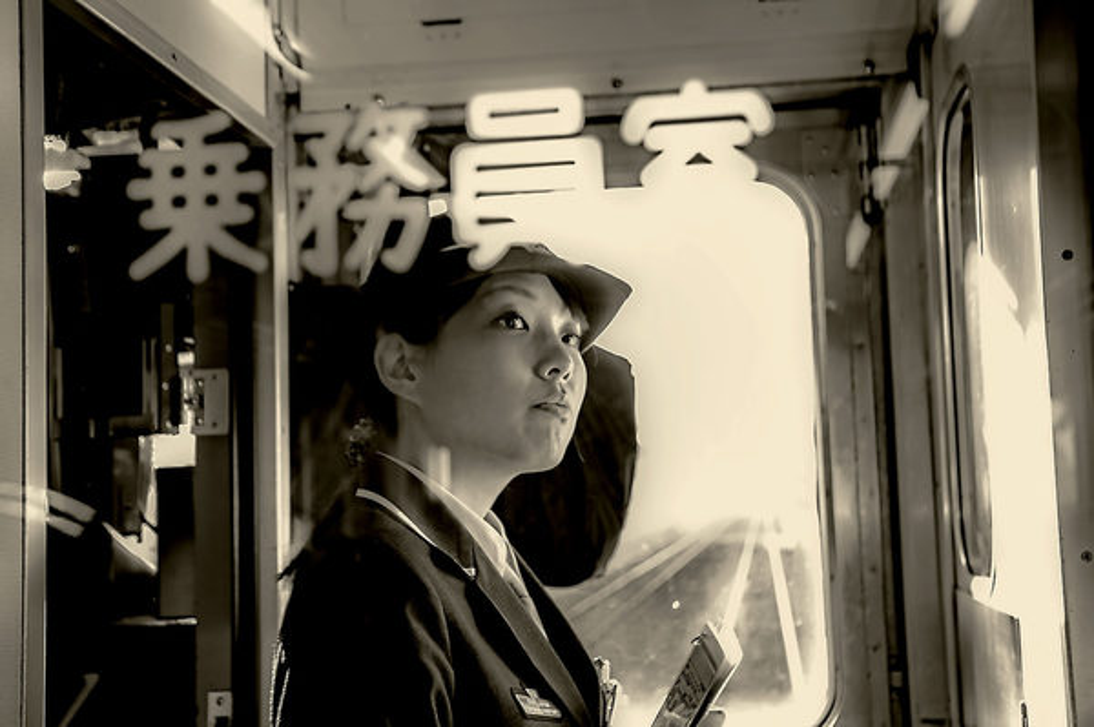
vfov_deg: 27.5
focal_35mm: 49
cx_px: 547
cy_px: 364
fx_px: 1488
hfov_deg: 40.4
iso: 800
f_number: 3.5
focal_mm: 33
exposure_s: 1/40
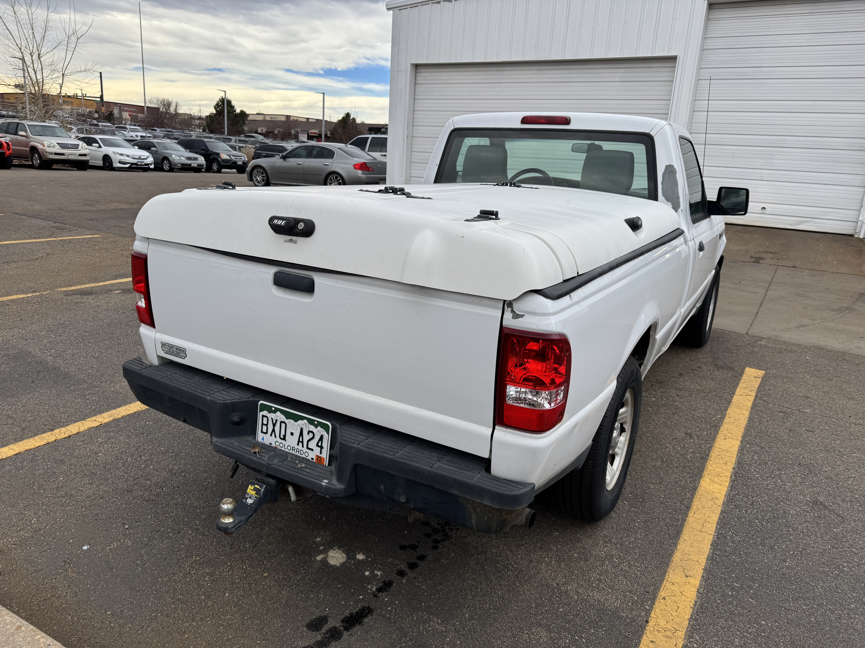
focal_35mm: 24
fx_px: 600
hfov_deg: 71.6
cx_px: 432
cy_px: 324
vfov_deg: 56.8
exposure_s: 1/1395
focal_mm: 6.76
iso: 80
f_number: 1.78
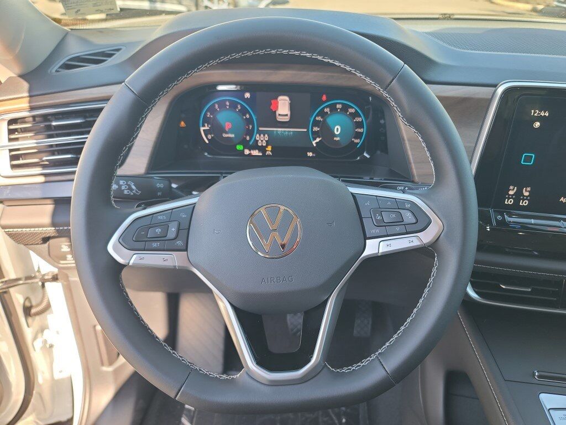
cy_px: 212
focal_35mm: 25
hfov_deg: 69.4
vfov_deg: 54.9
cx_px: 283
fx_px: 409
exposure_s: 1/60
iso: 40
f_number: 1.8
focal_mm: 7
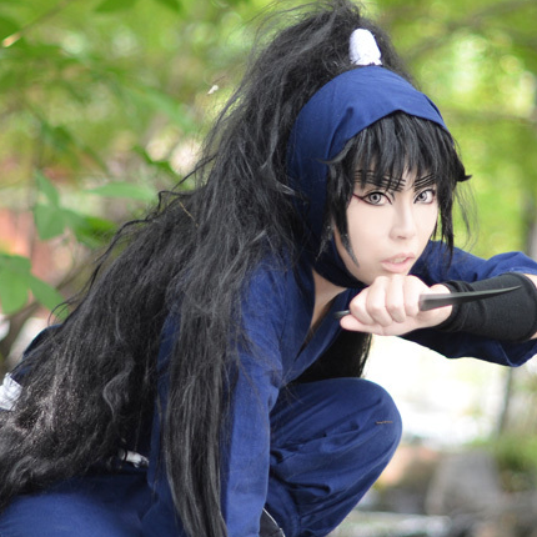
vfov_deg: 13.1
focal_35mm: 133
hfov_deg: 13.1
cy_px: 246
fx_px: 2334
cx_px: 265
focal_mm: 50
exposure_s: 1/250
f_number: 1.4
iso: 400
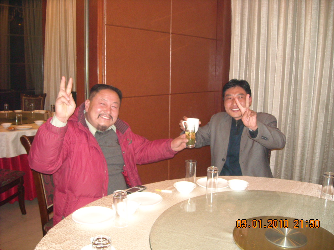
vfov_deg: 40.7
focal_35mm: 35
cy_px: 125
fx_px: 338
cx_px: 167
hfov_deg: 52.6
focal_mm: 5.7
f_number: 2.8
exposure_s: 1/60
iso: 400
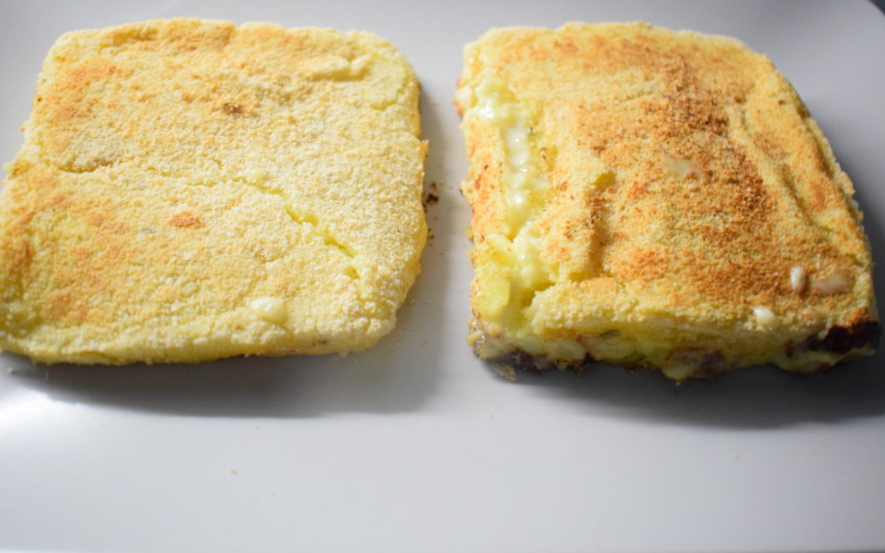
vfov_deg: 33.2
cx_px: 441
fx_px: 929
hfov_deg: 50.9
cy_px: 260
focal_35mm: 39
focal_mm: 25
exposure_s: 1/100
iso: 3200
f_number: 4
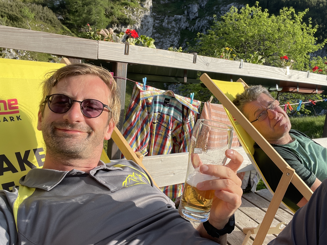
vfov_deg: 49.6
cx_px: 189
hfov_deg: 63.1
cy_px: 108
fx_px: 265
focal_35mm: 28
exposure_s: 1/581
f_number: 2.2
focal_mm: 2.71
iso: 25
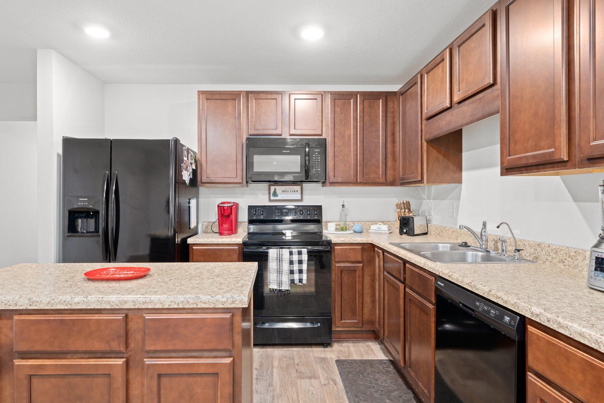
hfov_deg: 83.9
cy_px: 202
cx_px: 282
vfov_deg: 61.9
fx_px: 336
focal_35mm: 20
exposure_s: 1/1.25
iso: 500
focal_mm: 18
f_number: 7.1
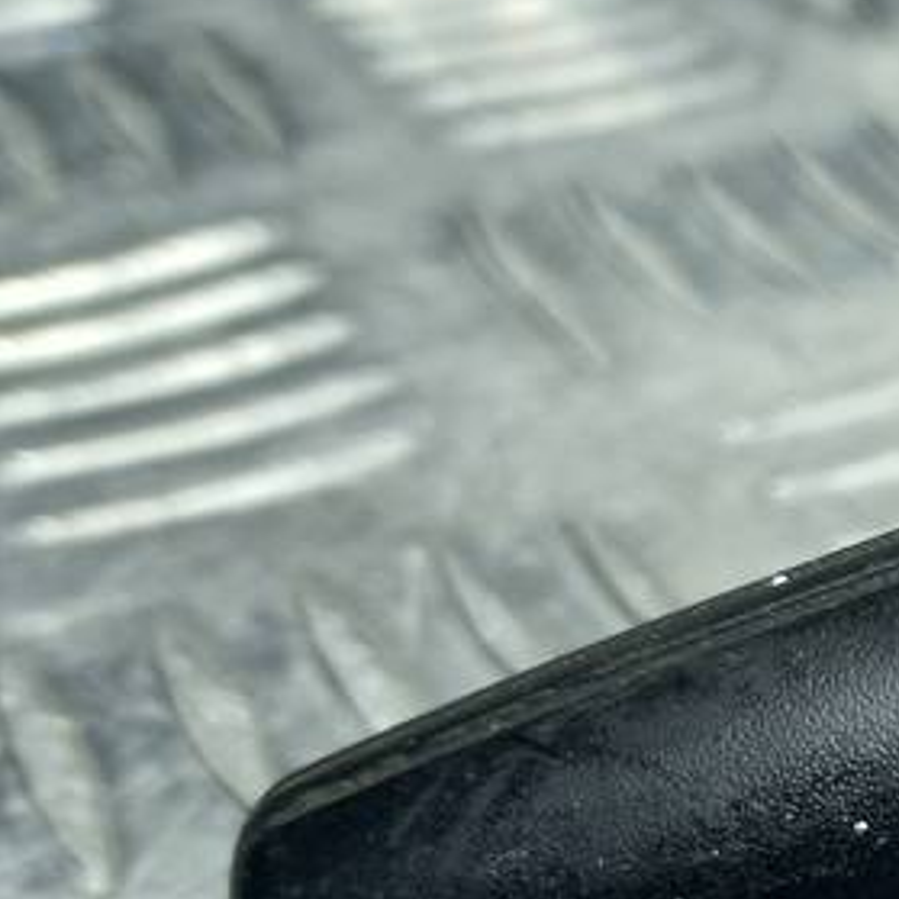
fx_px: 2380
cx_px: 1337
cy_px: 773
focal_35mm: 81
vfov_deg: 21.0
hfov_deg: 18.9
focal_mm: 4.6
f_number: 1.8
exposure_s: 1/50
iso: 32
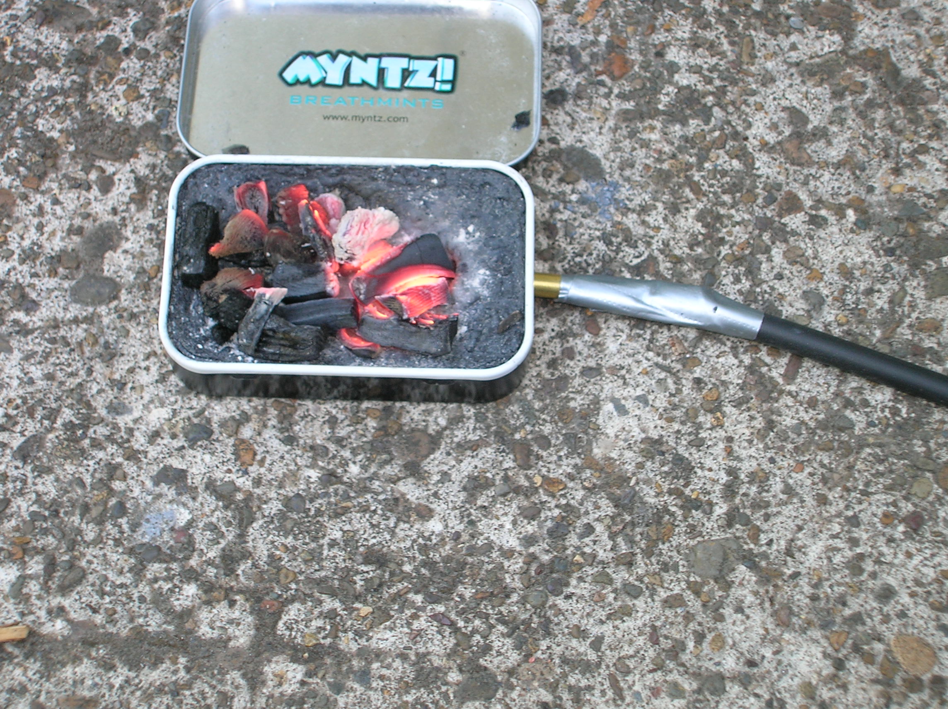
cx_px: 474
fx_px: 1915
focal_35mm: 70
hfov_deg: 27.8
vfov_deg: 21.0
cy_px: 354
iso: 50
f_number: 3.9
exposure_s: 1/30
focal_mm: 11.7
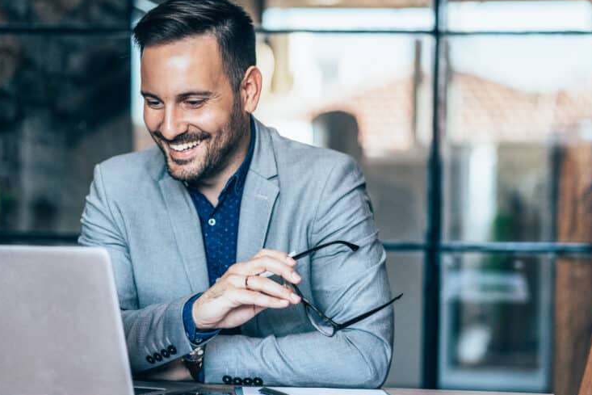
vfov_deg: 15.4
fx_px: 1464
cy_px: 200
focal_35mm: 89
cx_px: 306
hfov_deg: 22.9
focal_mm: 85
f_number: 2.2
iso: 1600
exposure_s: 1/500
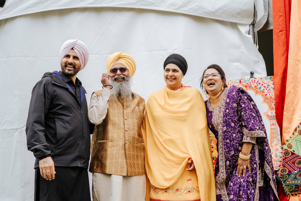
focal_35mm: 50
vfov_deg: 27.0
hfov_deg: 39.6
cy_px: 100
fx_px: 418
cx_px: 150
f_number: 2.8
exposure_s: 1/400
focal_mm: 50
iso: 80
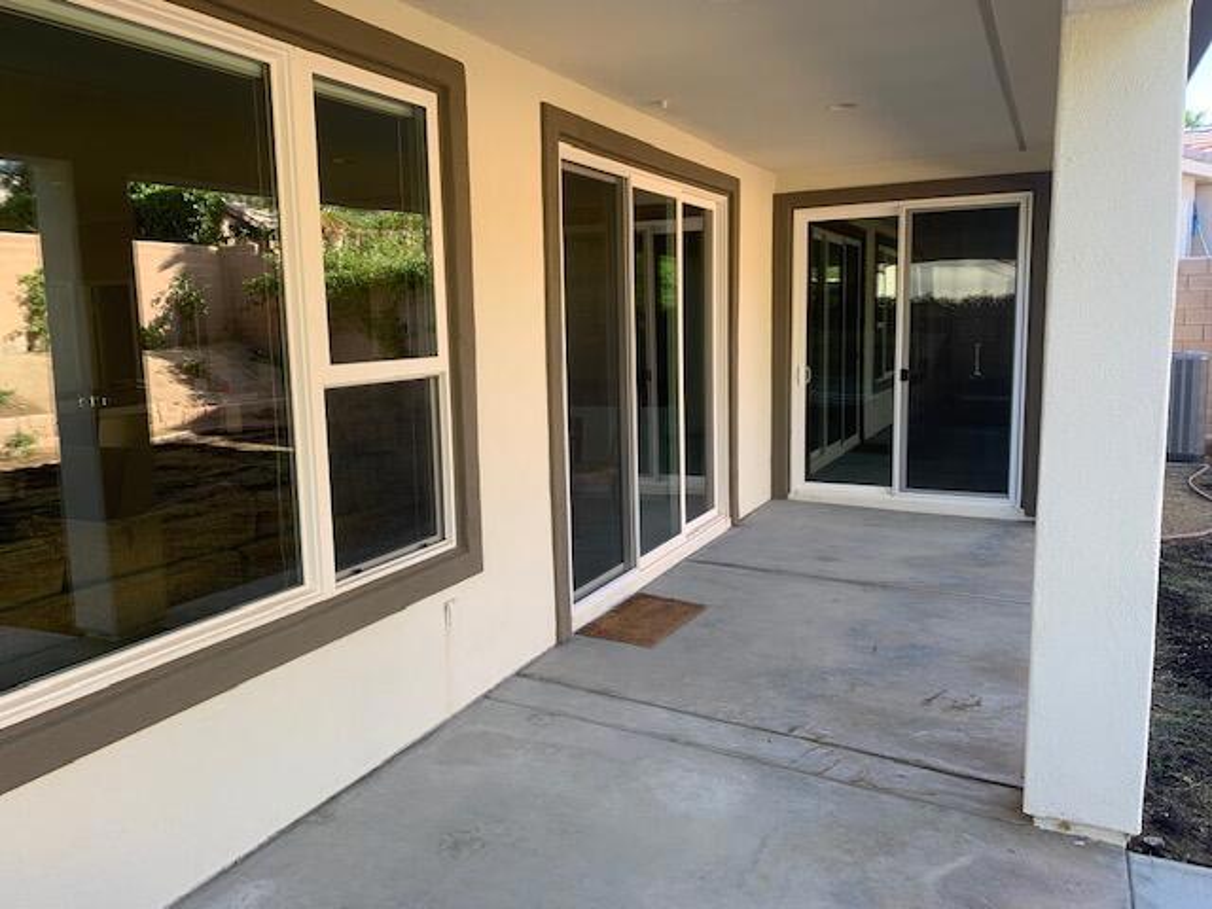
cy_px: 454
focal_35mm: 26
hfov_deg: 67.3
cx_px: 606
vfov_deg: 53.1
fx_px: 910
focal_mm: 4.25
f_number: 1.8
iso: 25
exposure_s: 1/122
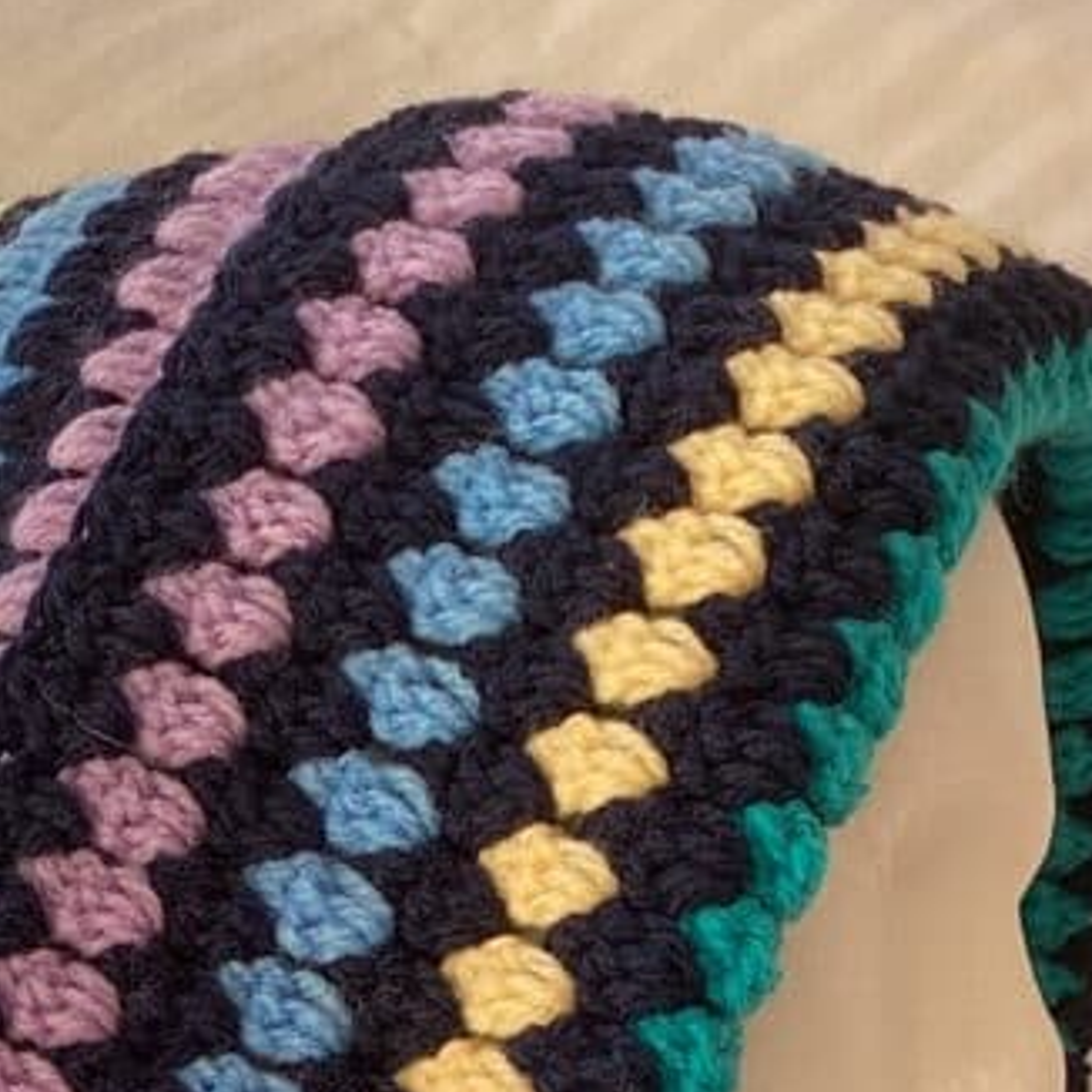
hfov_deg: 19.7
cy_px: 1534
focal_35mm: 86
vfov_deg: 18.4
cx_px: 50
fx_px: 3069
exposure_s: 1/187
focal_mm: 3.3
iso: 25
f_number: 2.4
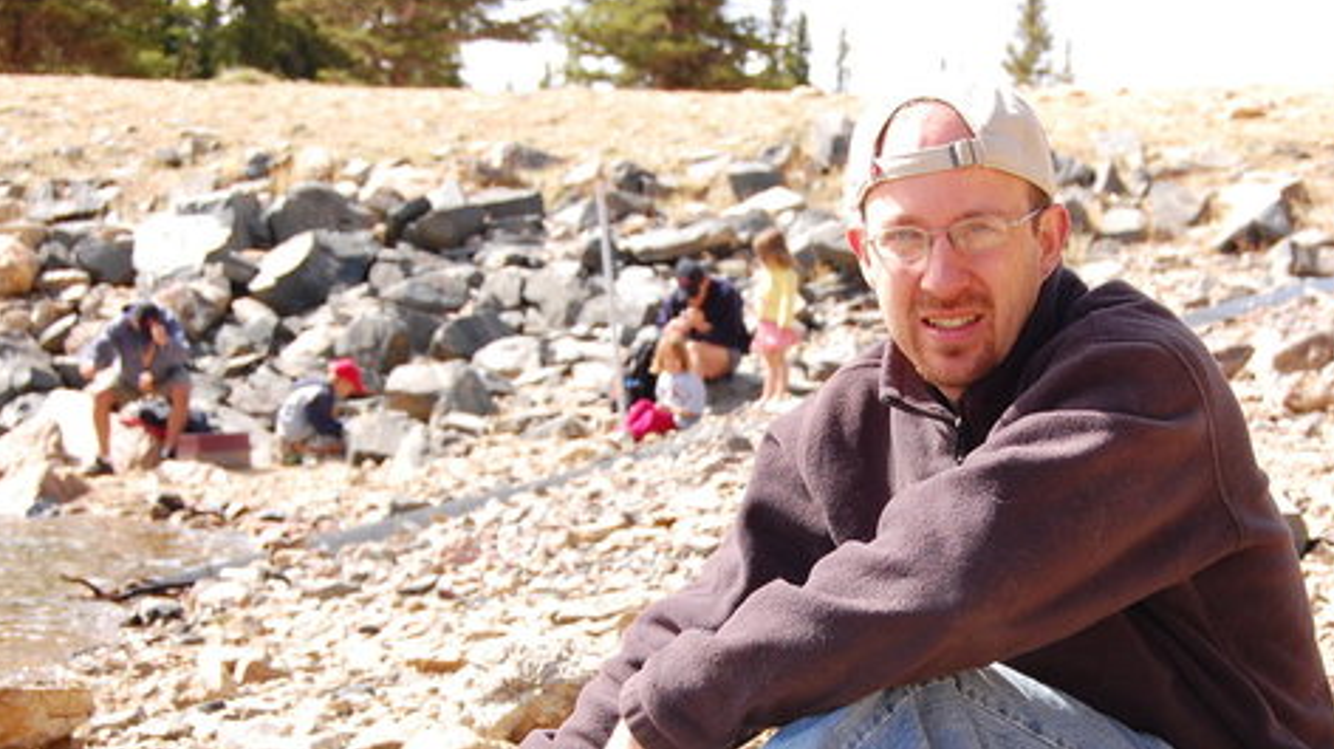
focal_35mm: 81
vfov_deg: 14.8
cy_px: 562
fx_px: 2864
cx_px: 837
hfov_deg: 26.1
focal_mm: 38
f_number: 9
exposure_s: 1/320
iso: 400
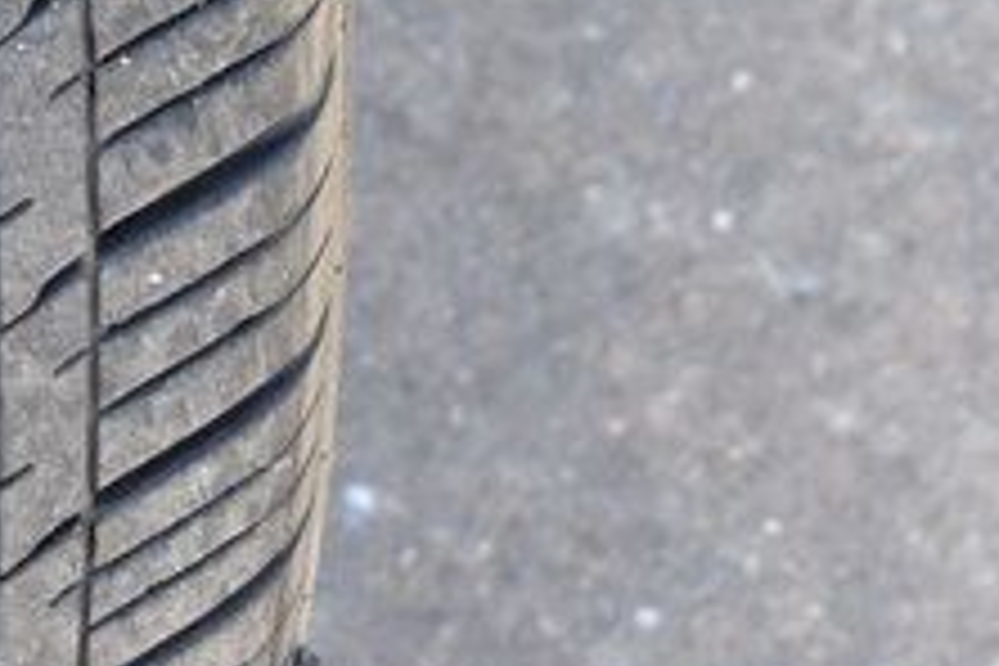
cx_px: -549
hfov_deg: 8.5
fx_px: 6521
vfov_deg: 5.8
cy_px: -472
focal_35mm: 235
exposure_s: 1/60
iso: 400
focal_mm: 34
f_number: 8
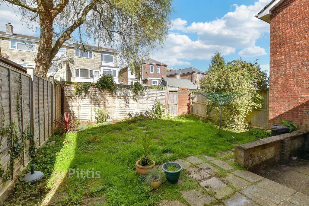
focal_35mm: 15
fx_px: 129
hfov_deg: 100.4
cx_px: 154
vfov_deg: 77.3
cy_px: 103
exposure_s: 1/125
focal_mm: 10
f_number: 8
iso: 160
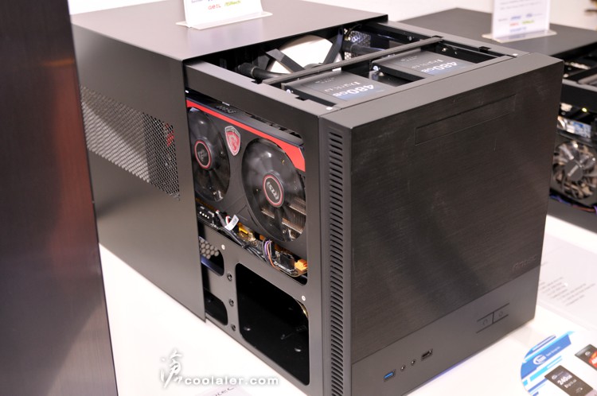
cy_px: 198
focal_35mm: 51
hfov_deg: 38.9
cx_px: 298
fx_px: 845
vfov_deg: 26.4
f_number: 5
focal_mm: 34
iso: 400
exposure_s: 1/125
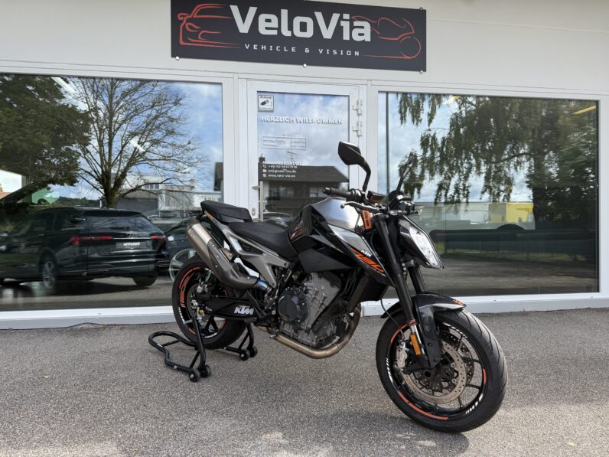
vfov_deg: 56.8
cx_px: 304
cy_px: 228
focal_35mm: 24
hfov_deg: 71.6
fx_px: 422
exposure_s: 1/967
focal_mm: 6.76
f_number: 1.78
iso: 80
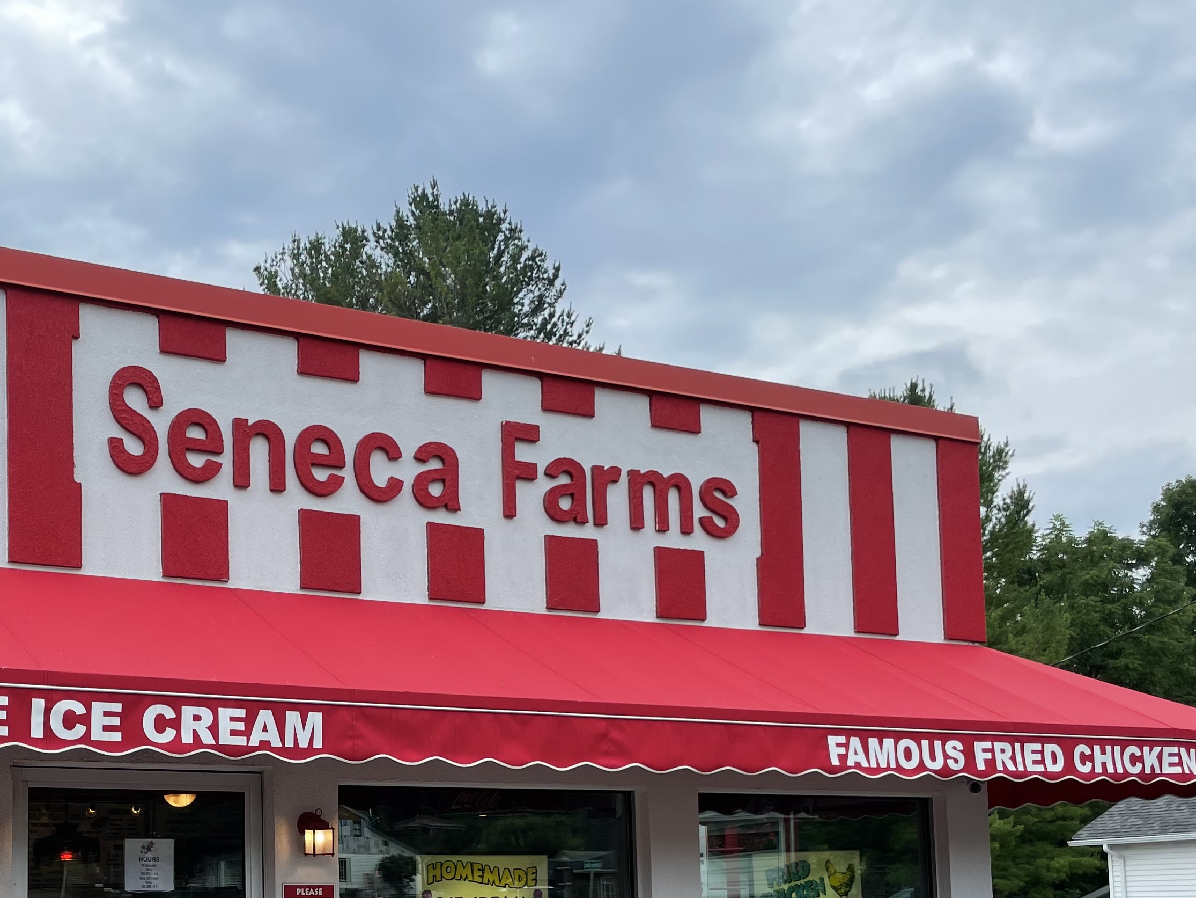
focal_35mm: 47
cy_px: 784
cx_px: 361
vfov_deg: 29.8
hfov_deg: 39.7
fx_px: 1624
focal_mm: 4.2
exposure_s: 1/1233
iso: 32
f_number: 1.6
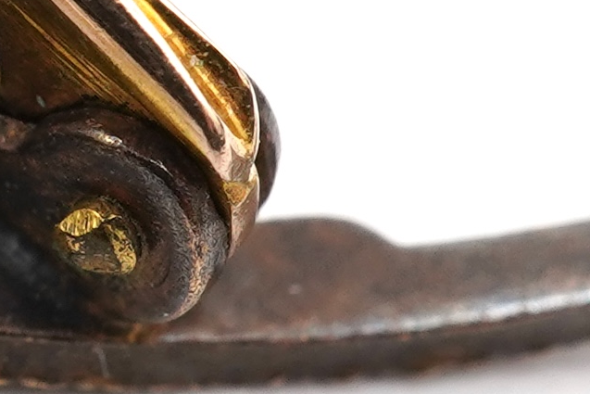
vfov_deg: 4.9
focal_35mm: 278
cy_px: 27
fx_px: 4557
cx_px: -263
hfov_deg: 7.3
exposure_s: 1/125
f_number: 18
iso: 500
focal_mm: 30
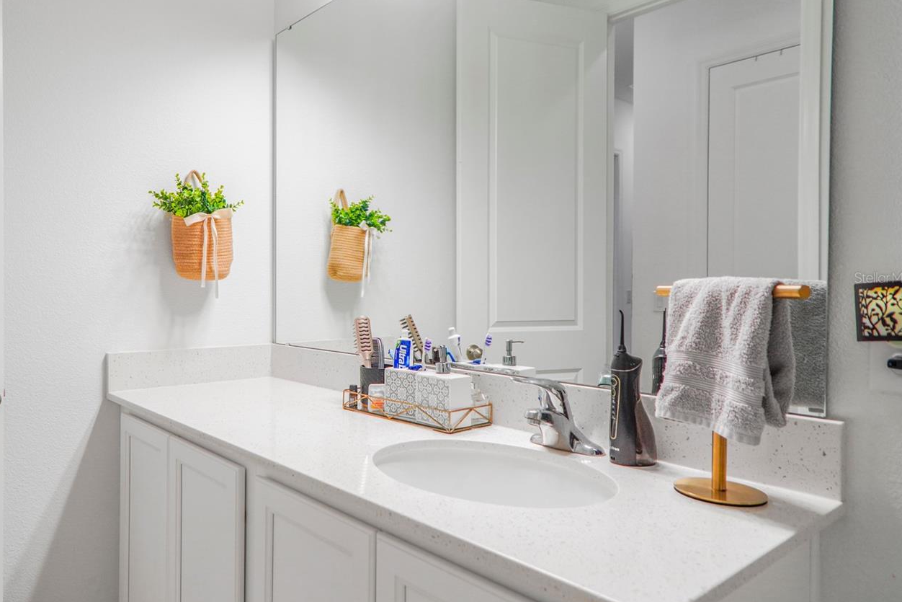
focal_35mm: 23
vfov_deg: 55.1
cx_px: 342
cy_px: 278
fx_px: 576
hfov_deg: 74.9
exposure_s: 1/60
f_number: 2.8
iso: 100
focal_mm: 12
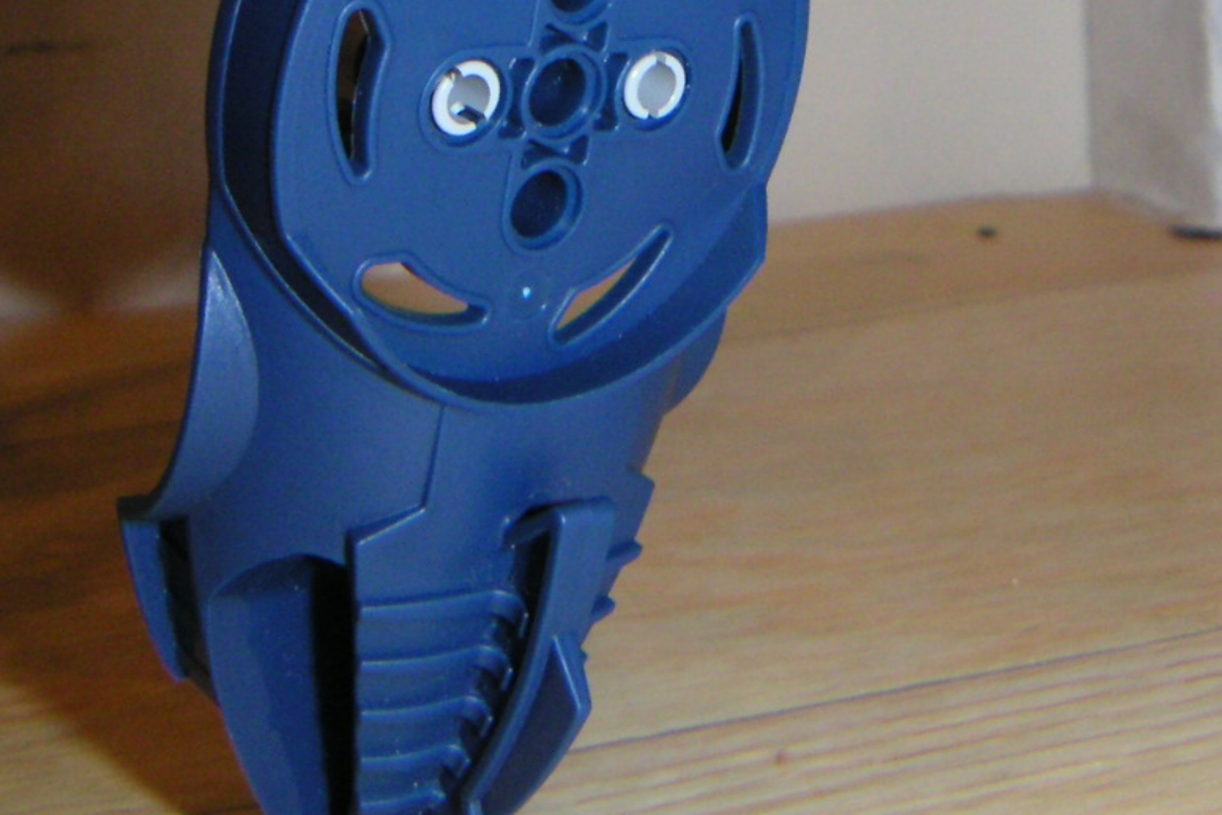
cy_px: 208
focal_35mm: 67
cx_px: 602
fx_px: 2275
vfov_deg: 20.2
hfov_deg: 30.1
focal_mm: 5.1
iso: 200
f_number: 6.7
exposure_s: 1/45
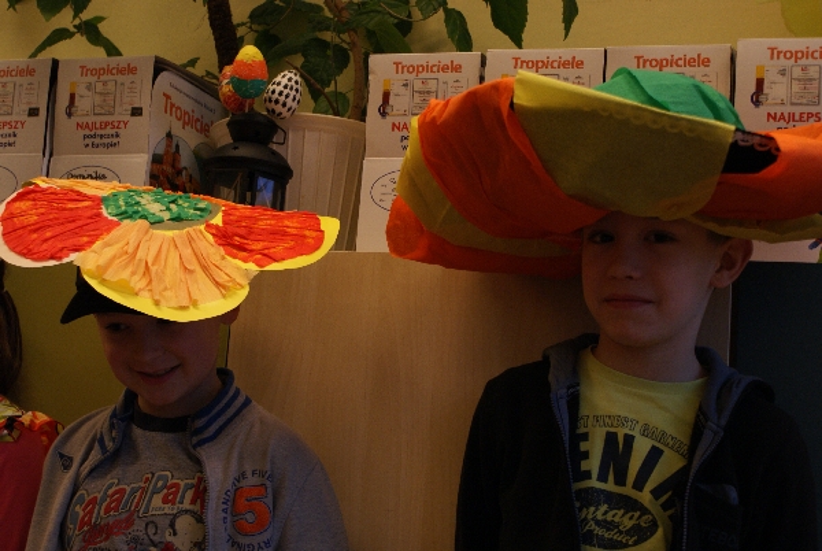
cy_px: 276
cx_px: 411
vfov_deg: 22.7
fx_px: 1372
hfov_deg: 33.4
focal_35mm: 60
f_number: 5.6
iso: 400
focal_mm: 40
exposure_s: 1/60
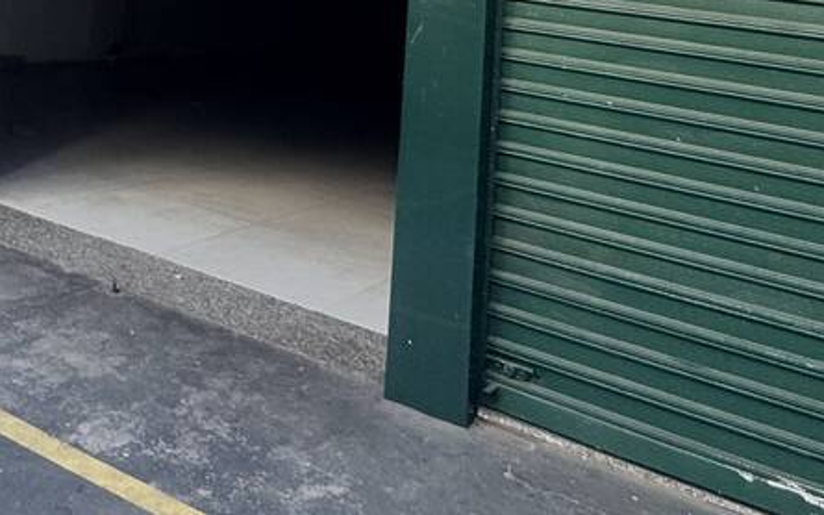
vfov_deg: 21.7
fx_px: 1078
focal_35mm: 48
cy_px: -291
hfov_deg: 40.6
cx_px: 206
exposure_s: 1/278
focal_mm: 2.22
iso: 40
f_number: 2.2
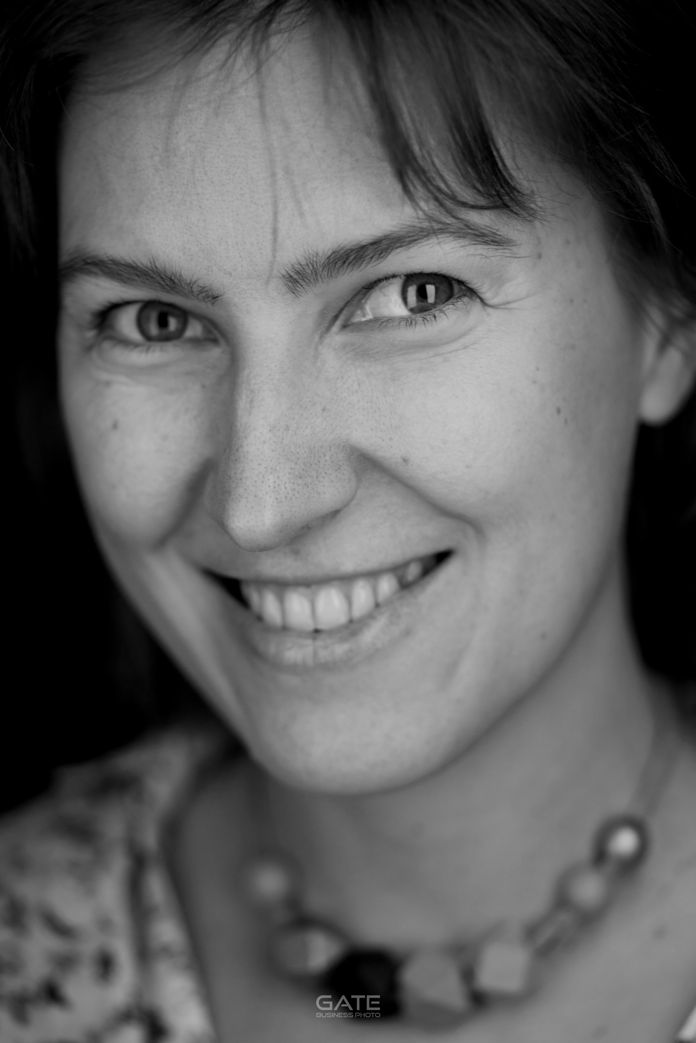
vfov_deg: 22.6
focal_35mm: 90
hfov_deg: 15.2
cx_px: 348
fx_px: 2609
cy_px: 522
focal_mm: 90
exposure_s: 1/100
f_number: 2.8
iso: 500
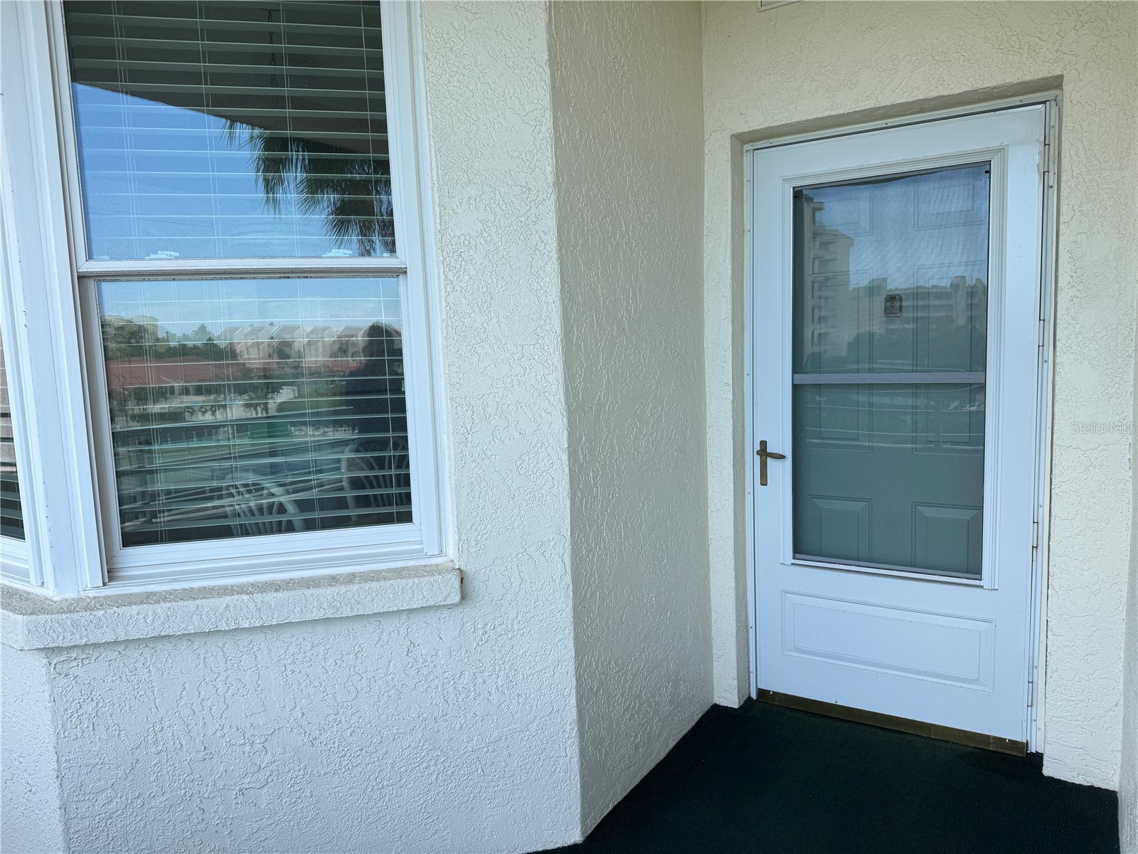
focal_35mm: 24
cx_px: 569
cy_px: 427
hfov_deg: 71.6
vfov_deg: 56.8
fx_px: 789
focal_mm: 6.76
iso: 80
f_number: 1.78
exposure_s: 1/765
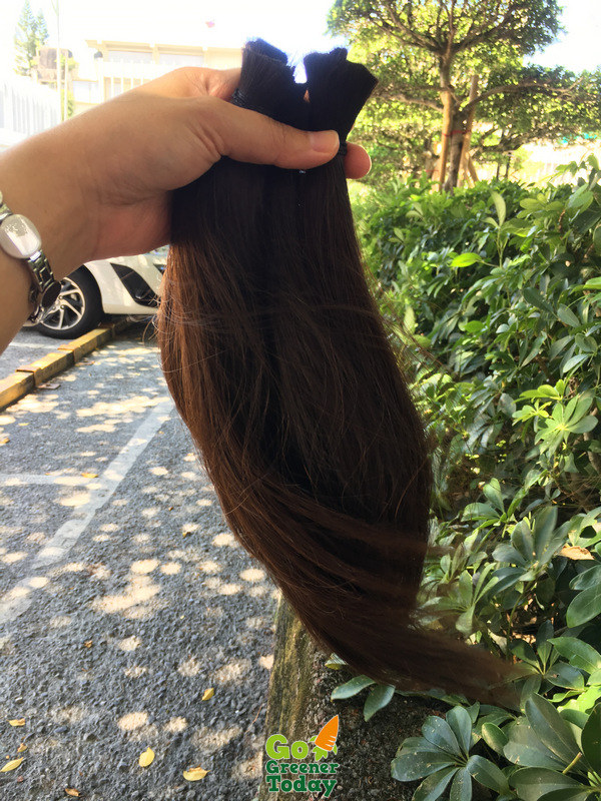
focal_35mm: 29
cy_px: 400
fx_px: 671
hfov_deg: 48.2
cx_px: 300
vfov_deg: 61.7
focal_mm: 4.15
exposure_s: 1/60
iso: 25
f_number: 2.2
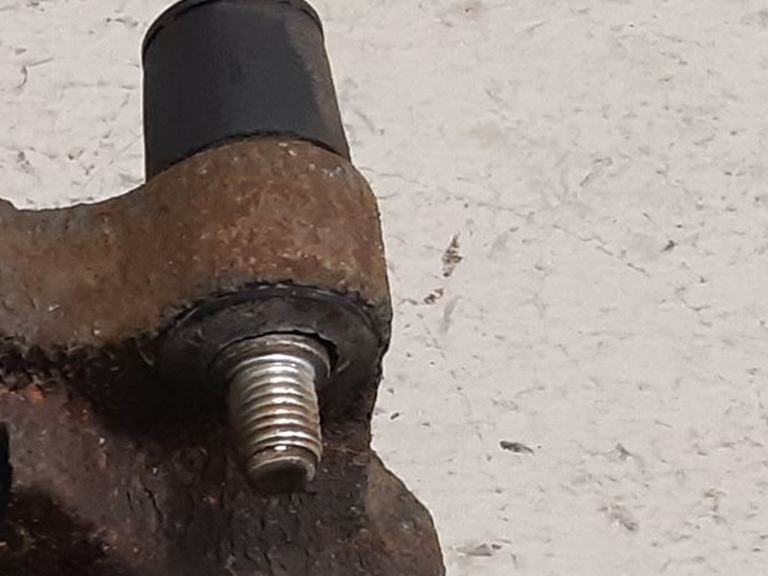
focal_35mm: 87
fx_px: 1930
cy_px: 590
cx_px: -464
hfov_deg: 19.0
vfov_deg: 16.6
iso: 200
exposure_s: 1/50
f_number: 1.7
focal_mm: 3.93
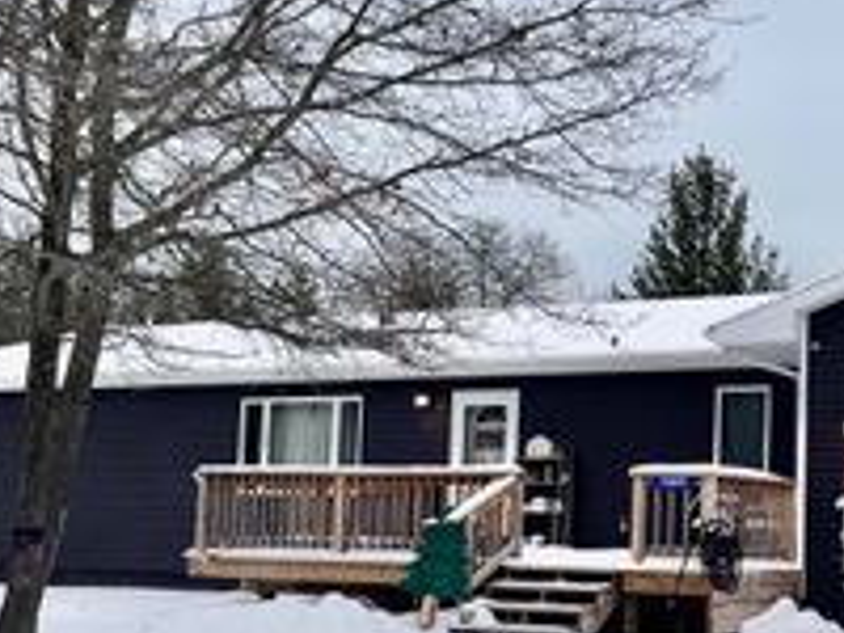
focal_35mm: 60
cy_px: 424
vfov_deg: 24.3
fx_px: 1463
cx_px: 785
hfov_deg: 30.5
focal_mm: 6.76
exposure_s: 1/1818
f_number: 1.78
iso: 80
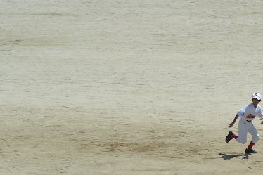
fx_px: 2351
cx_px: 298
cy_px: 181
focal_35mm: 322
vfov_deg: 4.3
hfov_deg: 6.4
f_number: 4
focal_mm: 18.9
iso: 50
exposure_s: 1/737
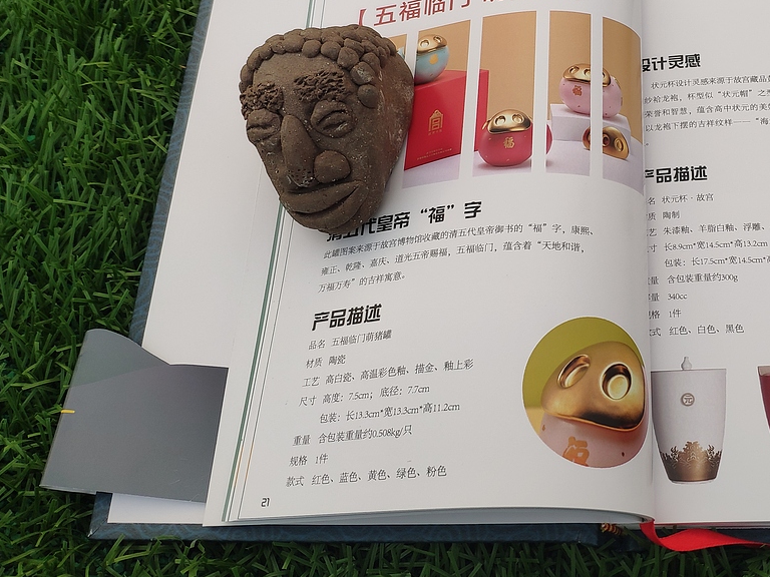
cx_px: 601
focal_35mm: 35
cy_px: 182
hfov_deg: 49.9
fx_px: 779
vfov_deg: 40.1
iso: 100
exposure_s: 1/296
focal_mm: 4.22
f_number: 1.8
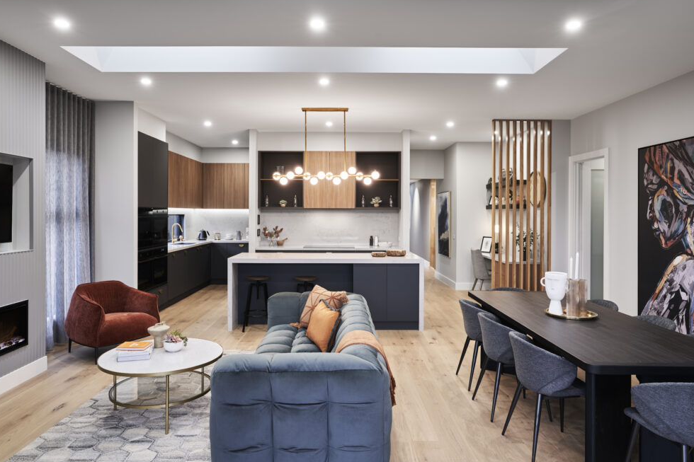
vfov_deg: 55.1
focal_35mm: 23
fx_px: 443
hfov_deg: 76.1
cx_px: 342
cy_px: 223
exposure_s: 2
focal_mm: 22
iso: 100
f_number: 8
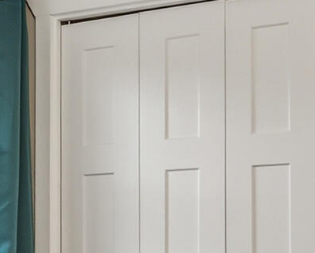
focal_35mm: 94
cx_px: 111
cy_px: 303
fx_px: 877
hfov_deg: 20.3
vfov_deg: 15.8
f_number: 8
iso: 200
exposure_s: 1/3.33
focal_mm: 16
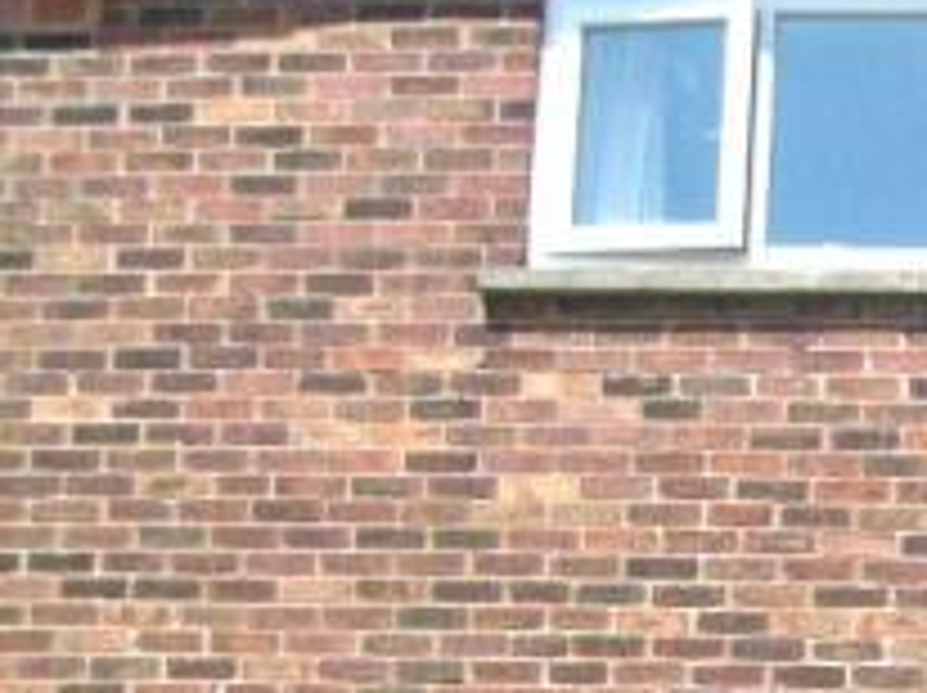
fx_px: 2648
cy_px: 776
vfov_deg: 14.5
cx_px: 1307
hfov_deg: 18.1
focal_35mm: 99
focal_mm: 5.8
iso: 80
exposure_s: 1/250
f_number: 7.1
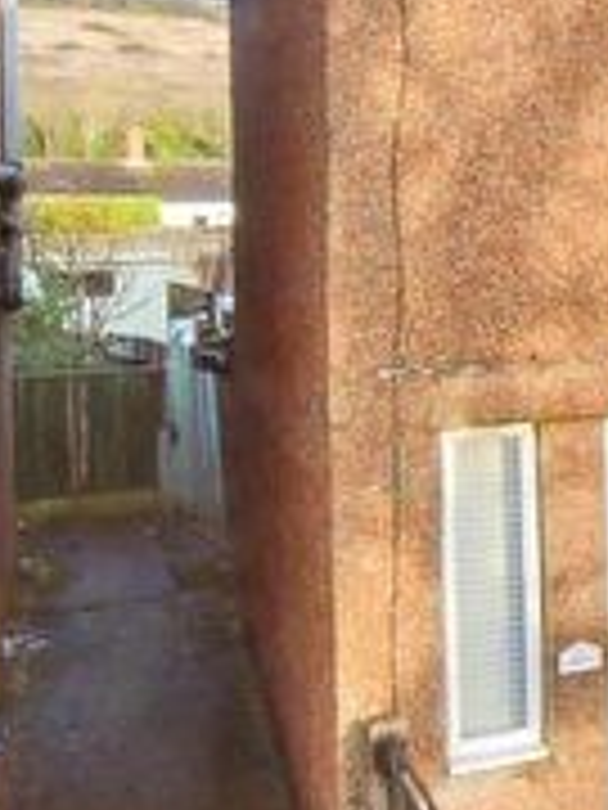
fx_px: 1311
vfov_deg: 34.1
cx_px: 1378
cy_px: 295
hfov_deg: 16.0
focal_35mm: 56
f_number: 18
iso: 500
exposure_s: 1/30
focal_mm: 10
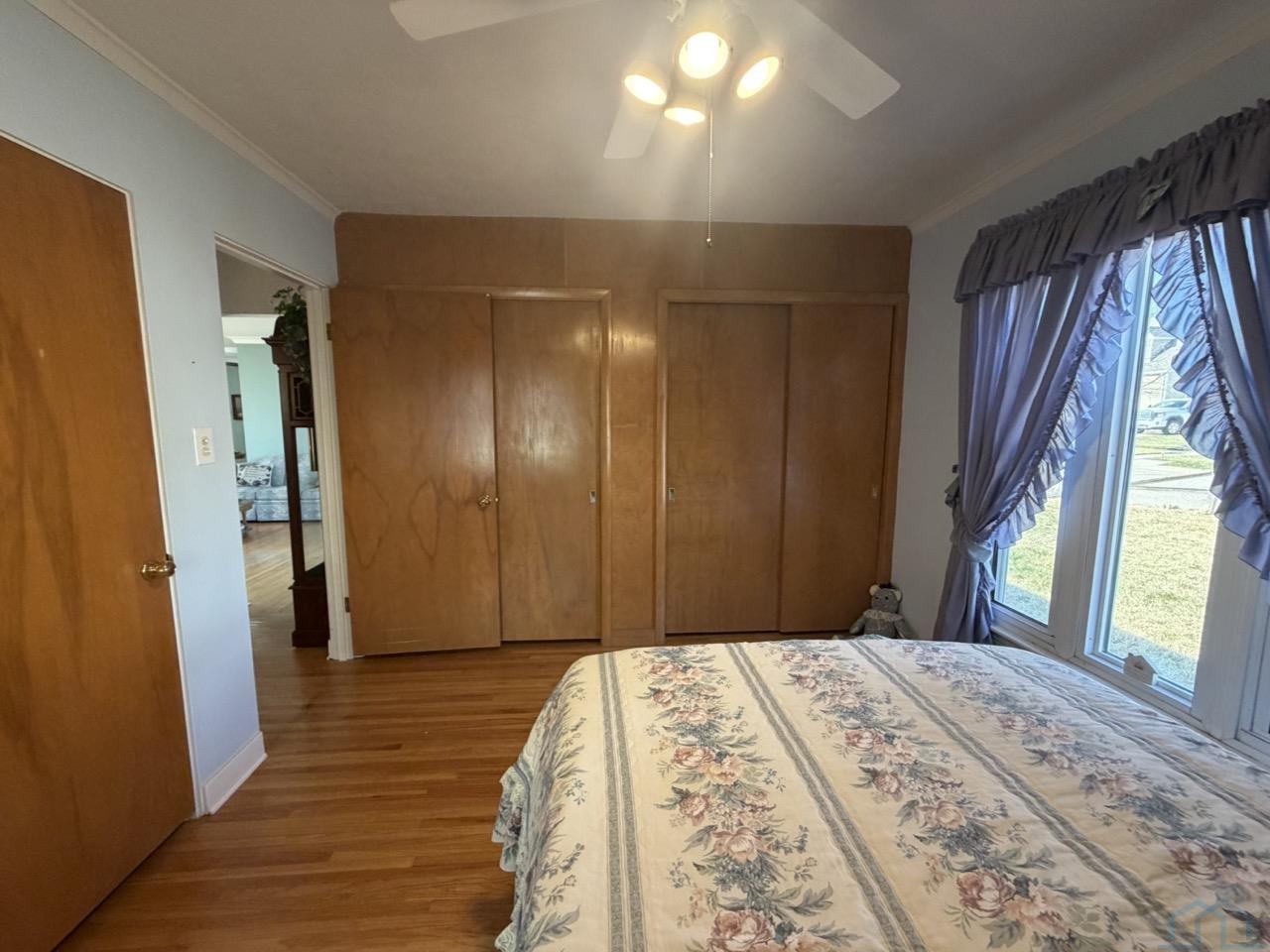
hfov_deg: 102.1
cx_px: 635
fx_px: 514
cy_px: 476
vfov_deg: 85.7
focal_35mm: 14
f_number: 2.2
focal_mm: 2.22
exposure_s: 1/120
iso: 320
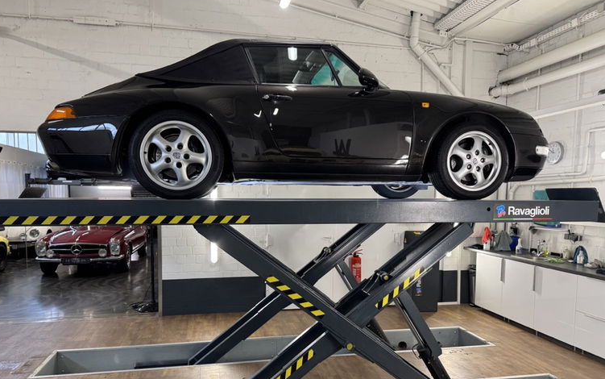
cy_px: 225
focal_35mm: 26
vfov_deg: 47.4
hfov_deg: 70.4
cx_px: 297
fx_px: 429
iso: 160
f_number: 1.78
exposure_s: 1/100
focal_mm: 6.76
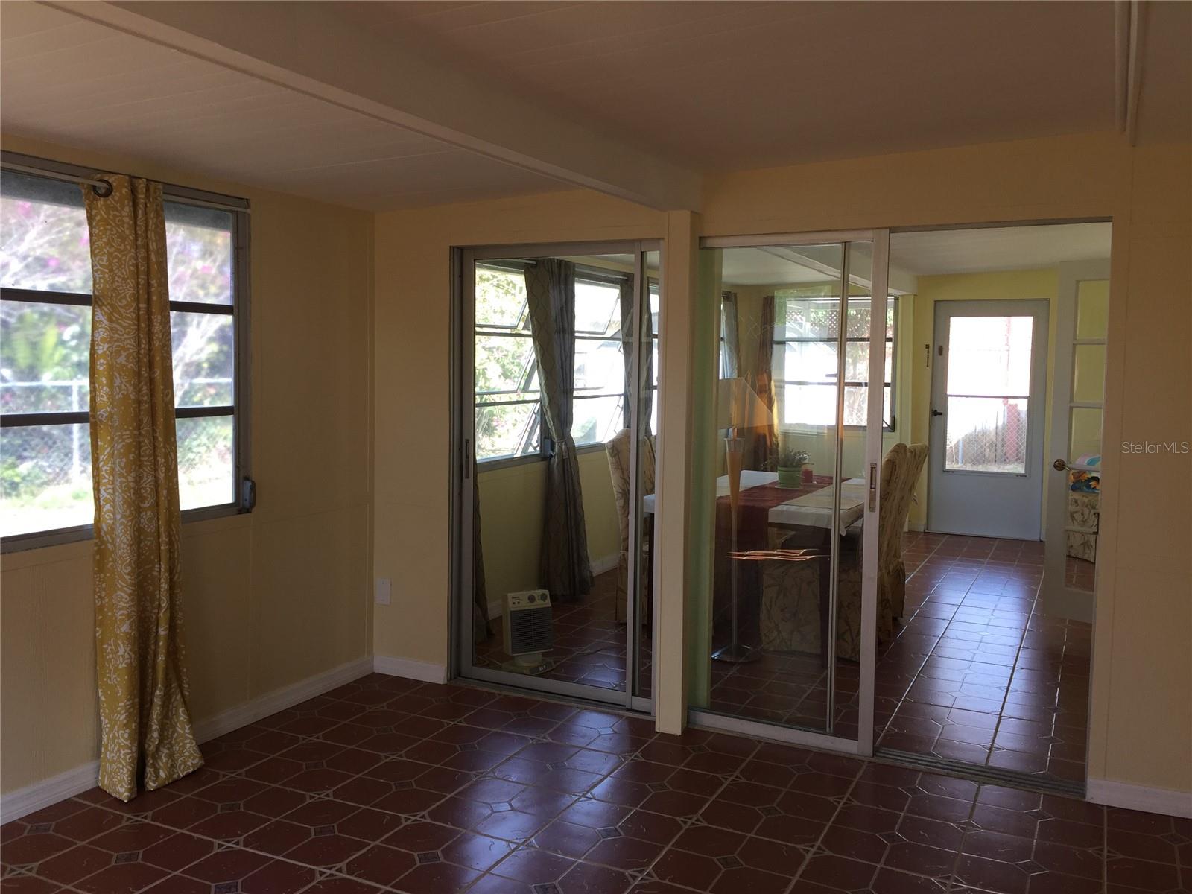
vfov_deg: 48.2
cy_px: 447
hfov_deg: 61.7
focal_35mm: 29
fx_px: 999
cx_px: 596
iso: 40
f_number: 2.2
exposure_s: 1/60
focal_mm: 4.15
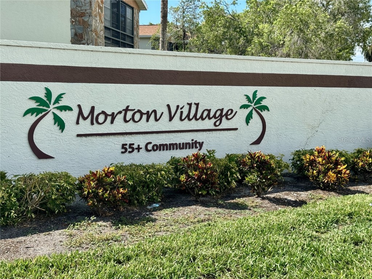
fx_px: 516
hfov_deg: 39.7
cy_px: 140
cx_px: 186
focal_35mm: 48
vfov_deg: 30.3
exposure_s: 1/3257
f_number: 1.78
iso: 64
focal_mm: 6.76
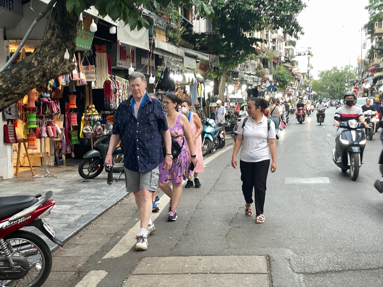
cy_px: 144
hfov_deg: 36.8
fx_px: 575
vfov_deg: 28.0
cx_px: 192
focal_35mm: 52
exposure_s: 1/50
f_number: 2
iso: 100
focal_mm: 6
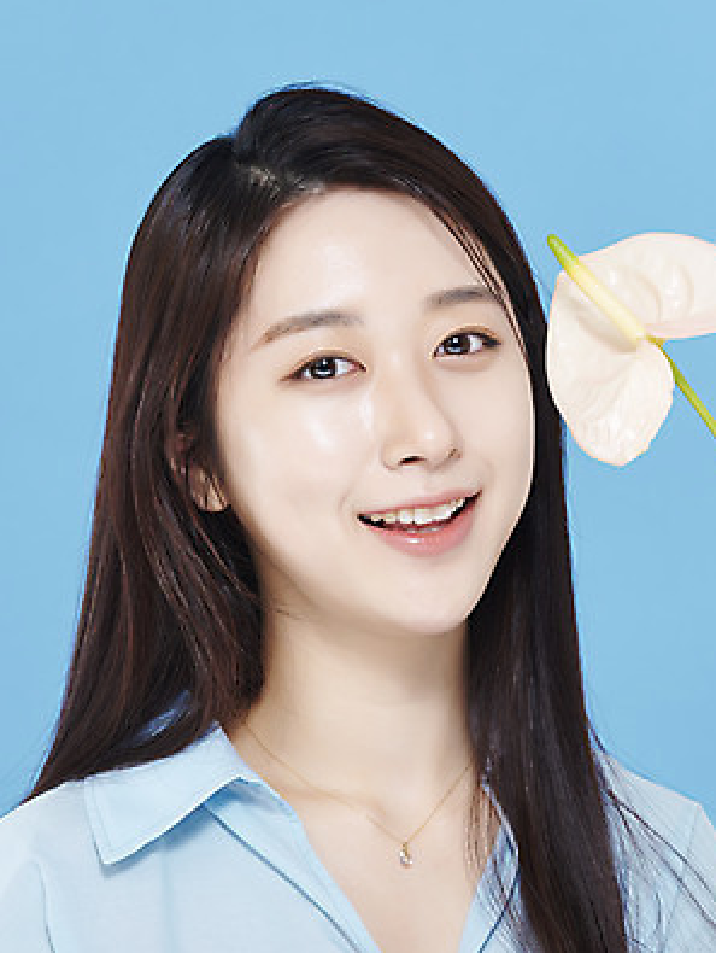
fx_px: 4213
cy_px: 478
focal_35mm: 153
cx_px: 221
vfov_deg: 12.9
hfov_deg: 9.7
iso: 64
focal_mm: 105
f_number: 11
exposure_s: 1/125
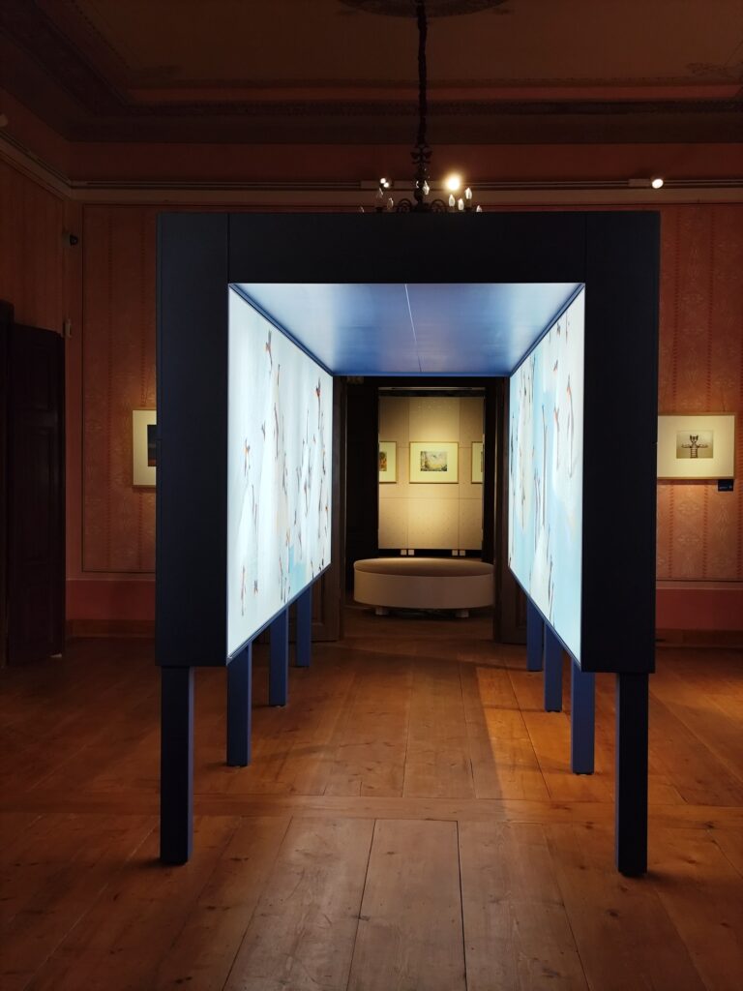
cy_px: 496
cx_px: 372
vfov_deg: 41.2
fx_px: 1316
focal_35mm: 46
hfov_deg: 31.5
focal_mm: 6.19
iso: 200
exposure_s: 1/25
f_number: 1.65
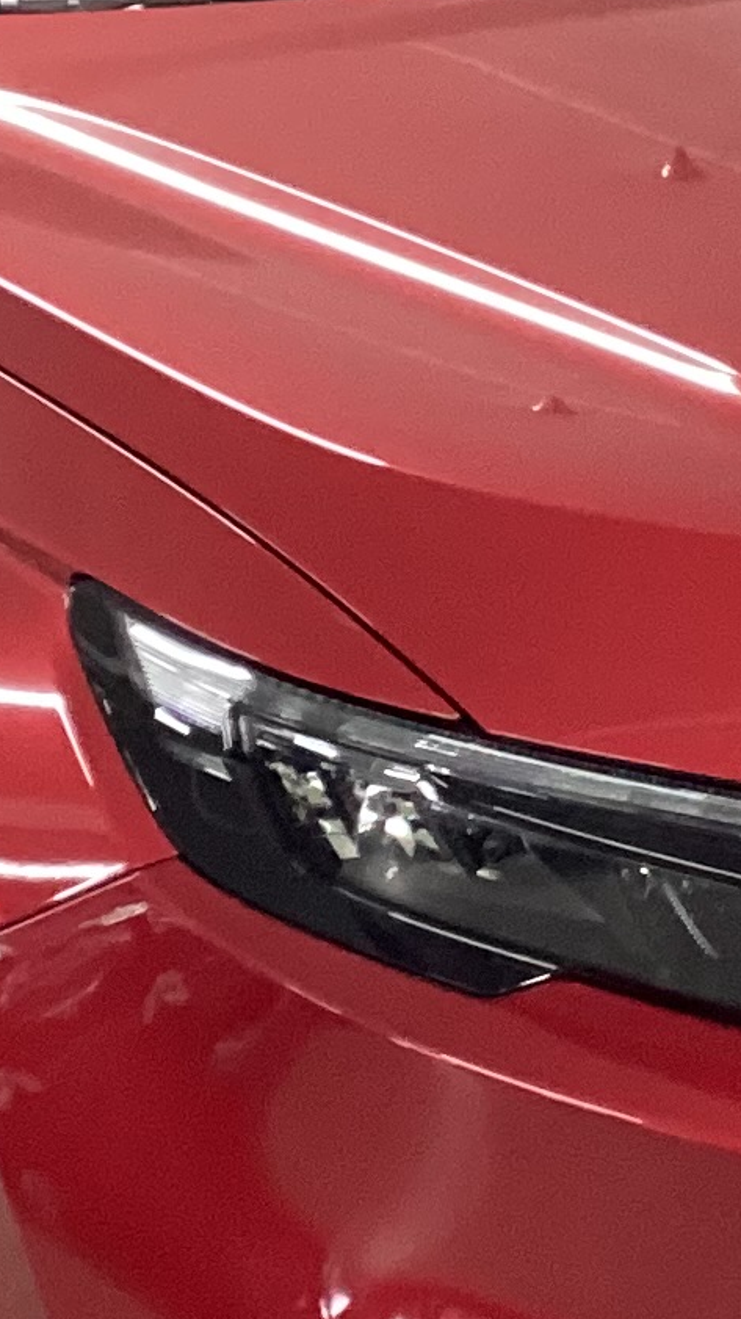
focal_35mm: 131
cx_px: 780
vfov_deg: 16.4
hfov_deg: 9.2
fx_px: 4580
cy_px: 647
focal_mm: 3.3
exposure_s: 1/33
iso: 250
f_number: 2.4
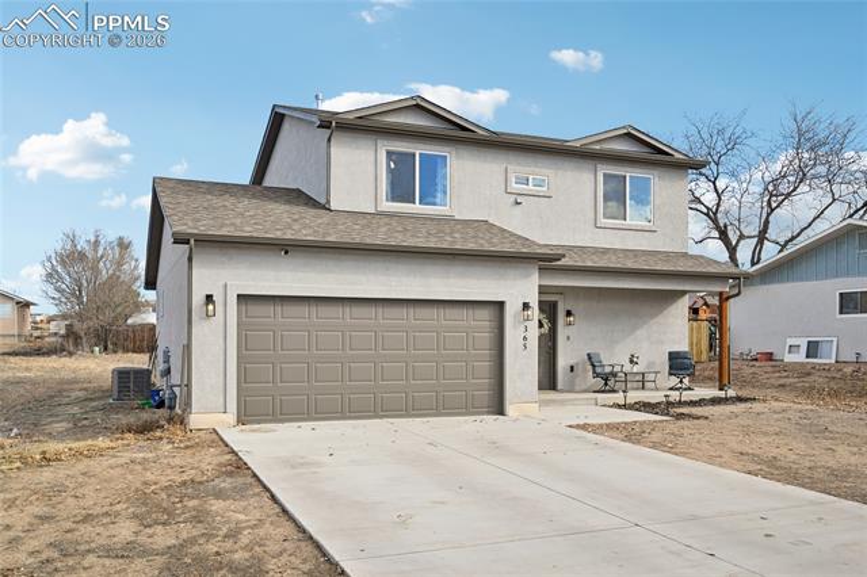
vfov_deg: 43.6
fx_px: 722
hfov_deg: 62.0
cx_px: 434
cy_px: 288
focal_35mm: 30
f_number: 13
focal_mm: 30
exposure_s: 1/30
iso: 64
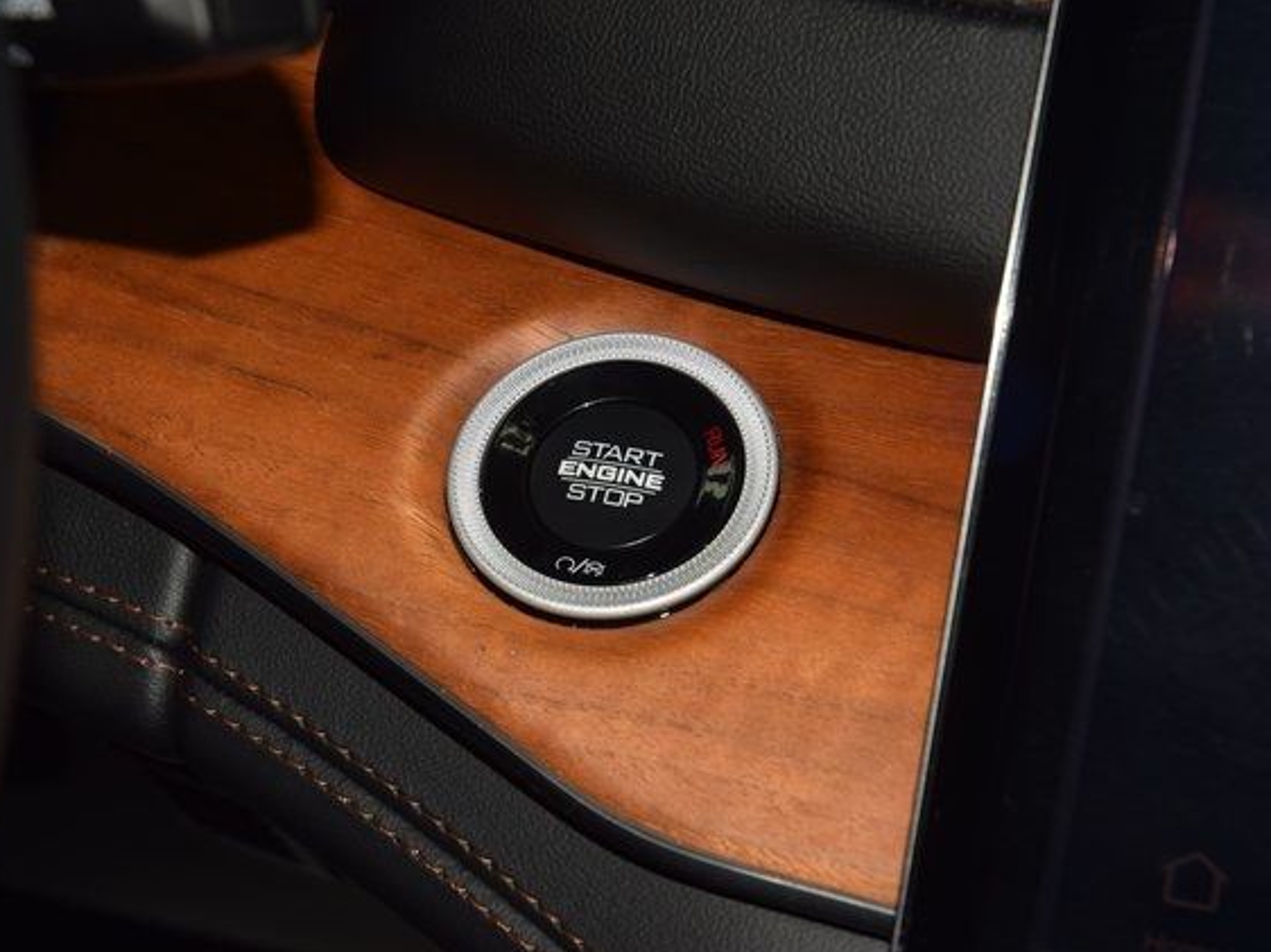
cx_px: 620
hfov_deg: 17.1
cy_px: 481
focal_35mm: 115
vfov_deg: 12.9
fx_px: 4221
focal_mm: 70
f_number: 8
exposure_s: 1/125
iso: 100
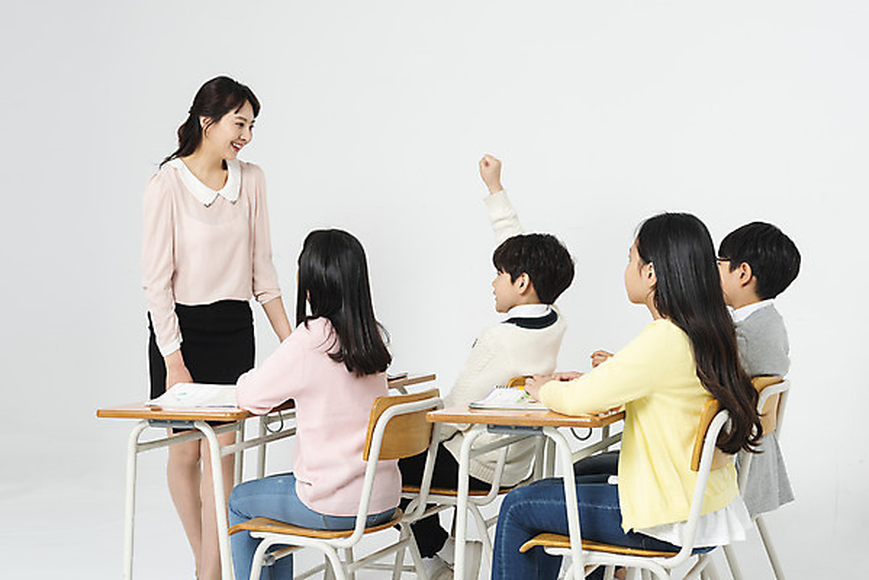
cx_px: 434
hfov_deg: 39.6
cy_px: 290
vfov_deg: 27.0
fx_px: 1207
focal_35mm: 50
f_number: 14
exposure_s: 1/125
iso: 100
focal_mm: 50
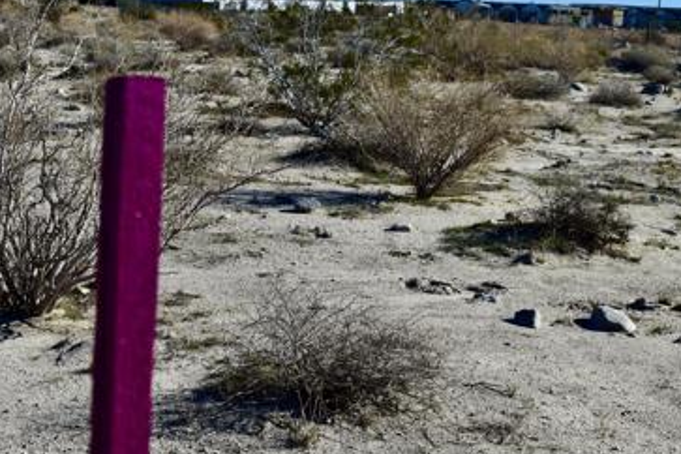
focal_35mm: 74
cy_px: 333
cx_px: 268
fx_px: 1400
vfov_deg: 18.3
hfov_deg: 27.3
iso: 200
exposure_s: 1/800
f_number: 9
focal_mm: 28
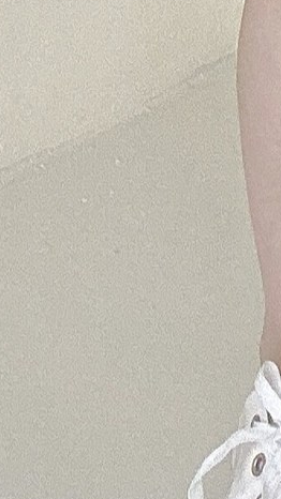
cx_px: 386
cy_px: -547
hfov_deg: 9.2
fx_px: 1709
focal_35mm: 129
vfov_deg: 13.7
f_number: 1.9
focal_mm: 2.69
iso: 100
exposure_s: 1/60
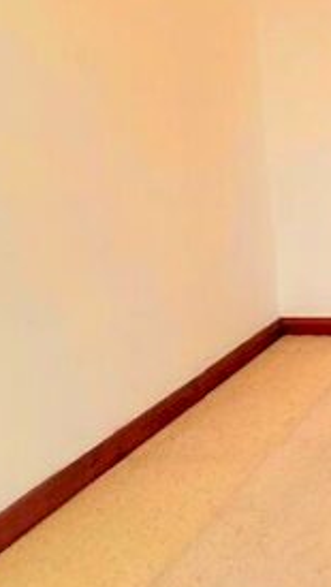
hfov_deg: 20.6
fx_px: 561
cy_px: 180
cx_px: 621
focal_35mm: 36
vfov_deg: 53.8
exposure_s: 1/50
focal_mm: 1.8
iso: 50
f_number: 2.2
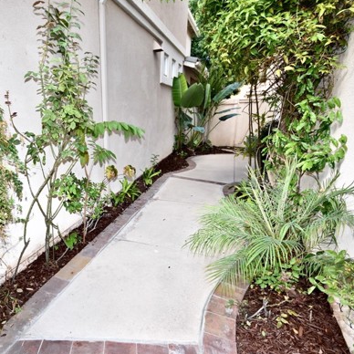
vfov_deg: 72.1
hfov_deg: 68.8
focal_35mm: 21
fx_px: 243
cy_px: 182
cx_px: 102
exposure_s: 1/250
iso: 400
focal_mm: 10
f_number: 5
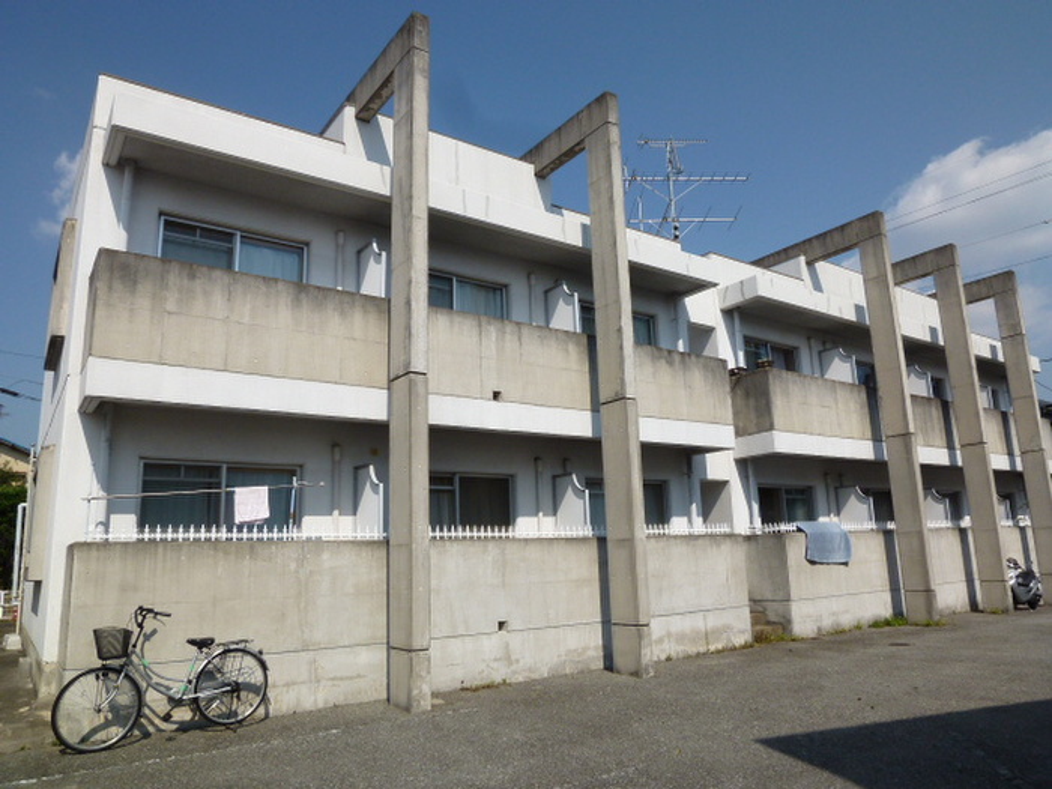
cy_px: 394
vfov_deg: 56.8
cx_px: 526
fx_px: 729
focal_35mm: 24
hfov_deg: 71.6
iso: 100
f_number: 5.6
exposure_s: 1/800
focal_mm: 4.3
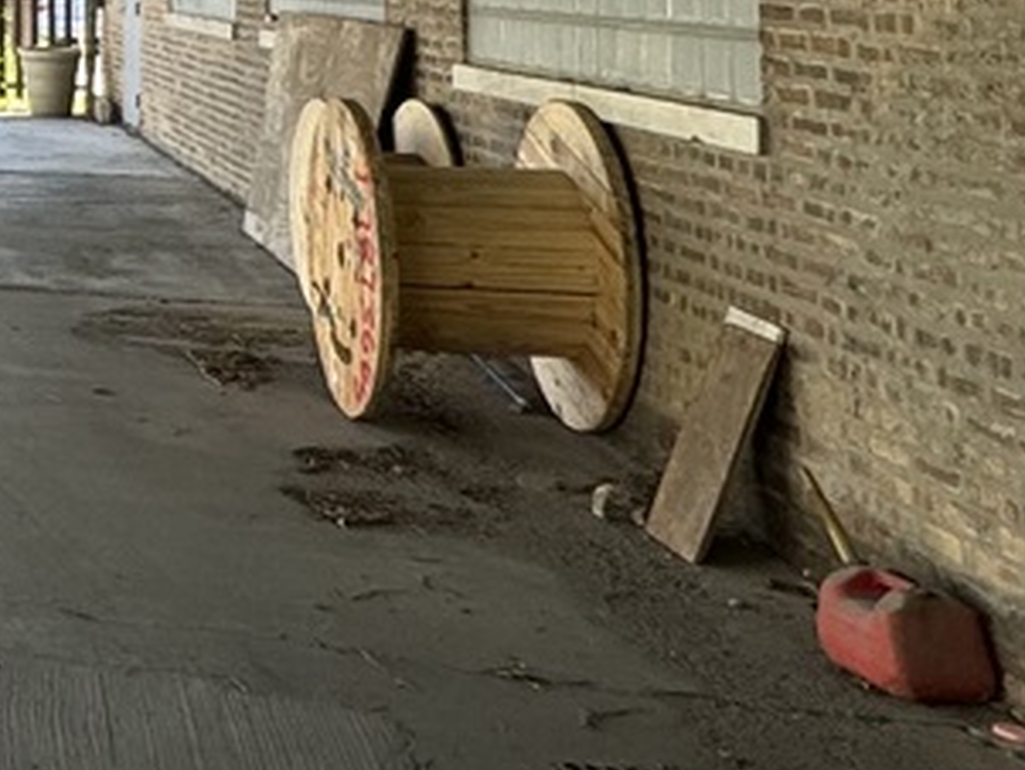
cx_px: -674
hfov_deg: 21.8
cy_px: -153
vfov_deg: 20.5
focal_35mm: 67
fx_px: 1985
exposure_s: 1/217
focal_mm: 2.22
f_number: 2.2
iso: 40
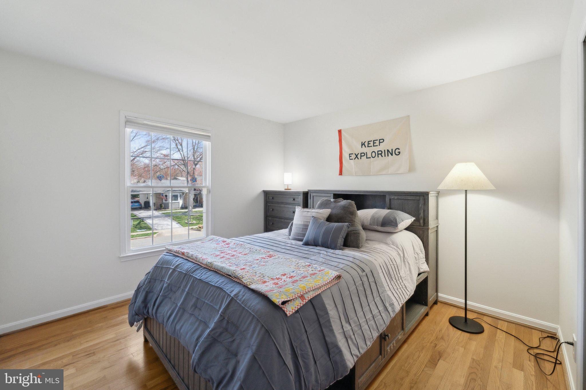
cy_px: 195
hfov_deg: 104.3
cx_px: 293
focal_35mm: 14
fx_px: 228
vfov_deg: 81.2
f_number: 14
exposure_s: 1/30
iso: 640
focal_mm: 14
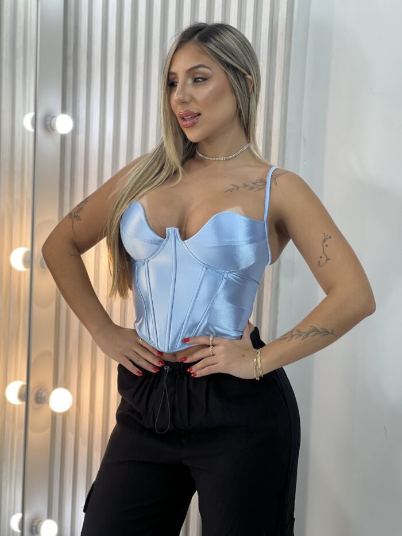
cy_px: 268
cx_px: 201
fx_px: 1192
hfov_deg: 19.1
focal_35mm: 77
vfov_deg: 25.3
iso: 80
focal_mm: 9
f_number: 2.8
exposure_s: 1/120
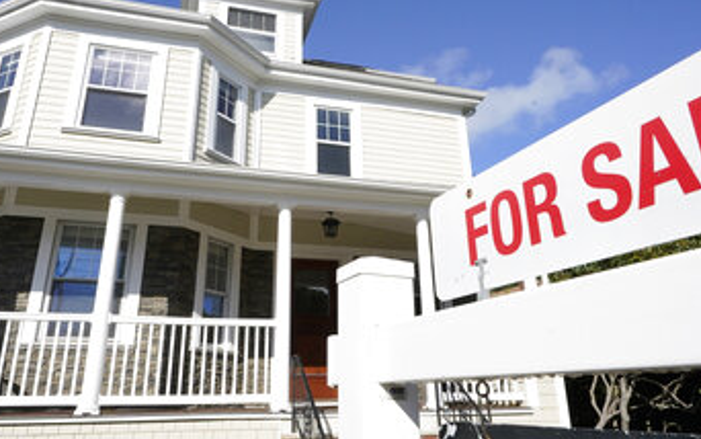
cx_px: 330
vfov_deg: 42.9
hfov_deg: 64.6
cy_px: 165
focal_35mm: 29
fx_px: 554
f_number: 22
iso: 800
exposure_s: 1/250
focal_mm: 19
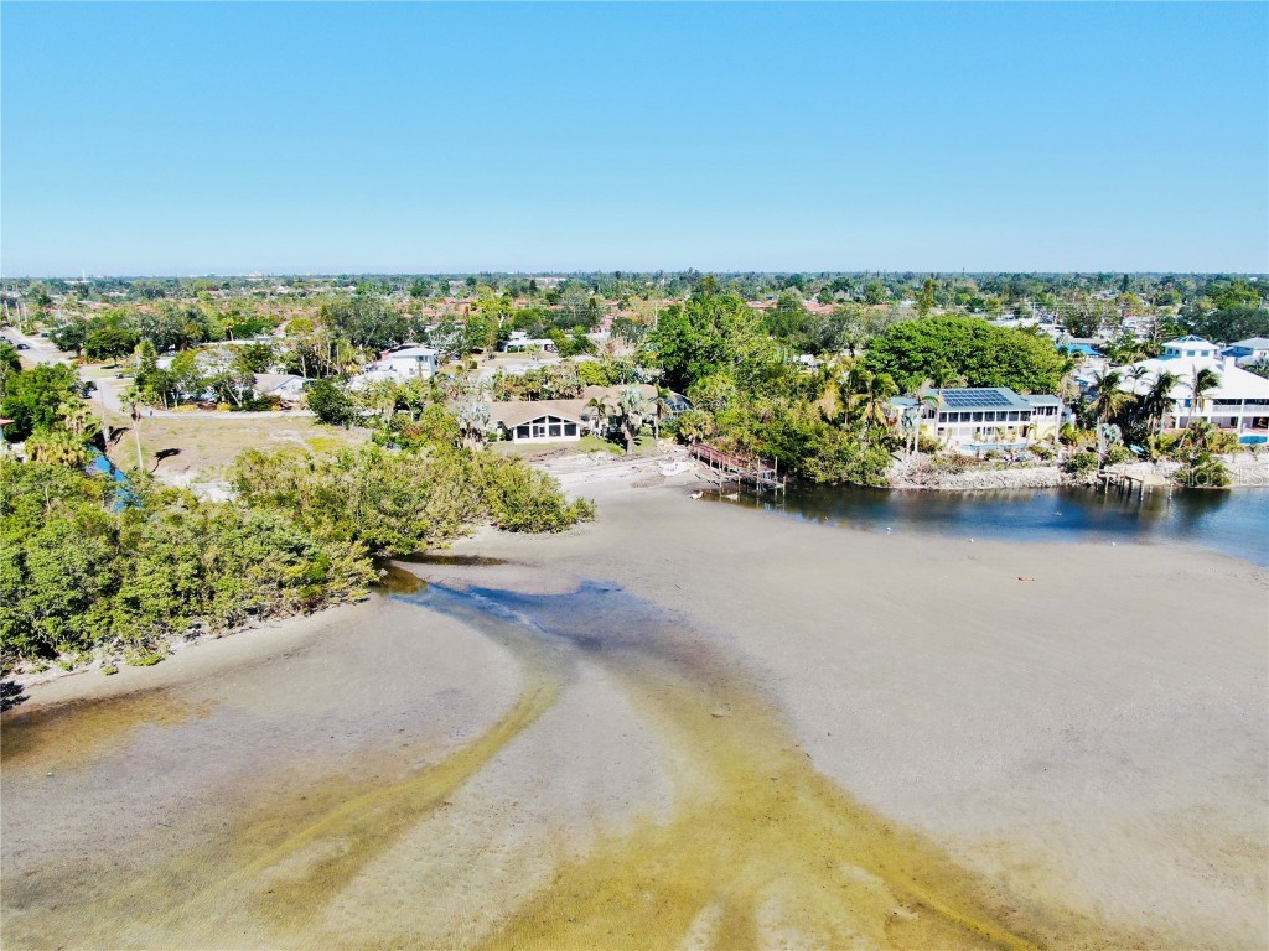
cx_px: 634
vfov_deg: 56.8
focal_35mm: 24
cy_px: 476
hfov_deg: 71.6
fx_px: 880
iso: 100
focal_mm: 4.39
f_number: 2.8
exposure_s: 1/1250
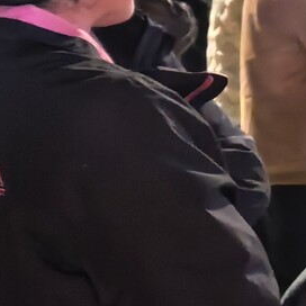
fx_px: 1500
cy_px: 162
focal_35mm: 150
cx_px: -524
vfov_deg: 11.6
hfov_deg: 9.7
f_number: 1.4
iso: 1250
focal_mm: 5.75
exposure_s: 1/100
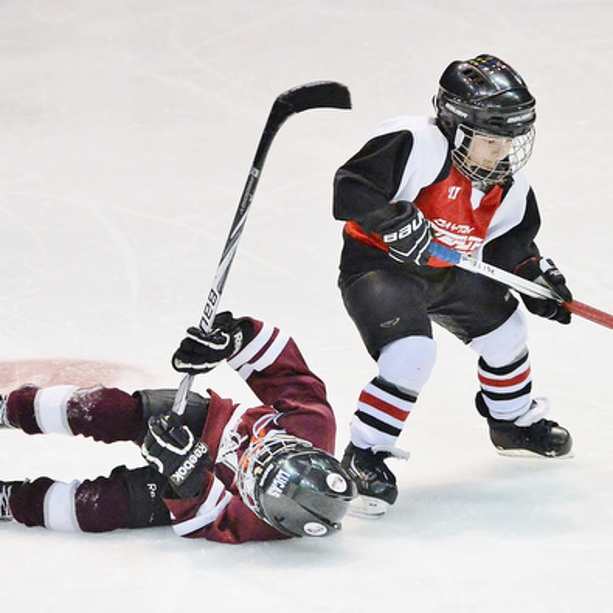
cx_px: 366
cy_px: 306
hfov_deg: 4.9
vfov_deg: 4.9
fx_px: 7233
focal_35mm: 361
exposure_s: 1/1600
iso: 8000
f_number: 4
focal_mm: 280
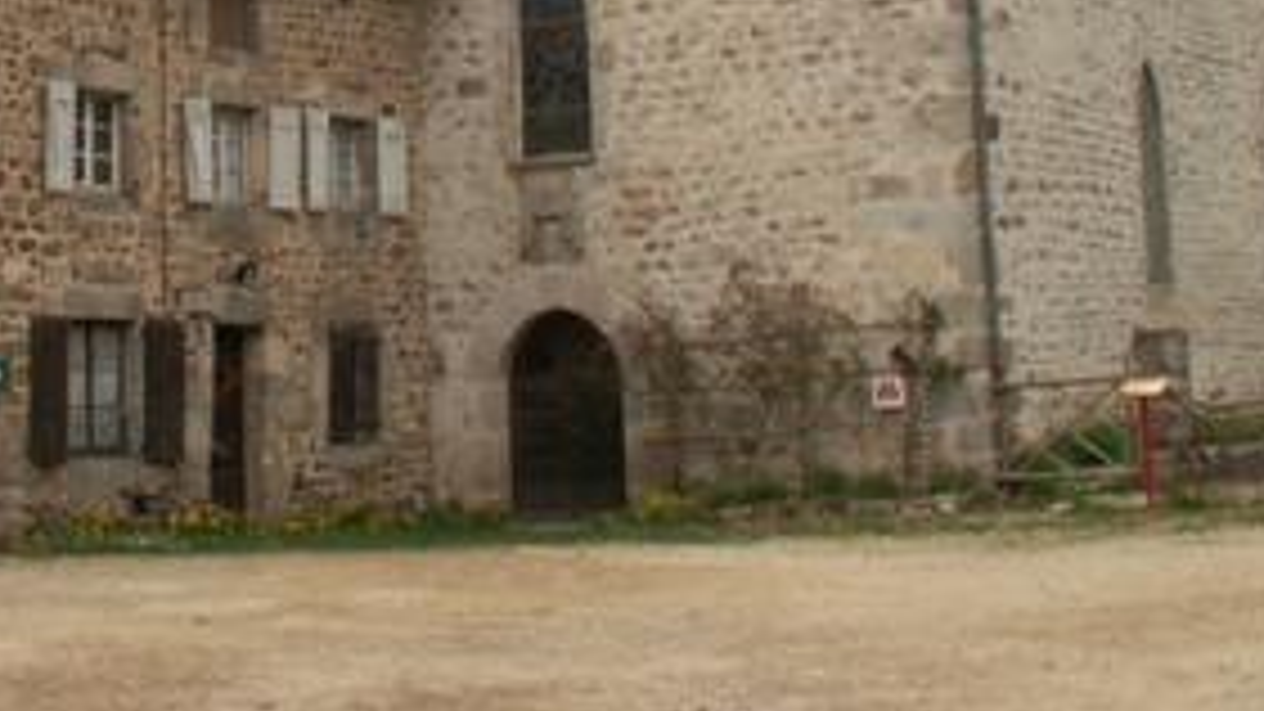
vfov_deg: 13.4
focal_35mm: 87
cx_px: 355
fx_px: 2916
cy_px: -220
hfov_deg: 24.3
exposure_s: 1/125
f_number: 5
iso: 50
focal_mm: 5.86
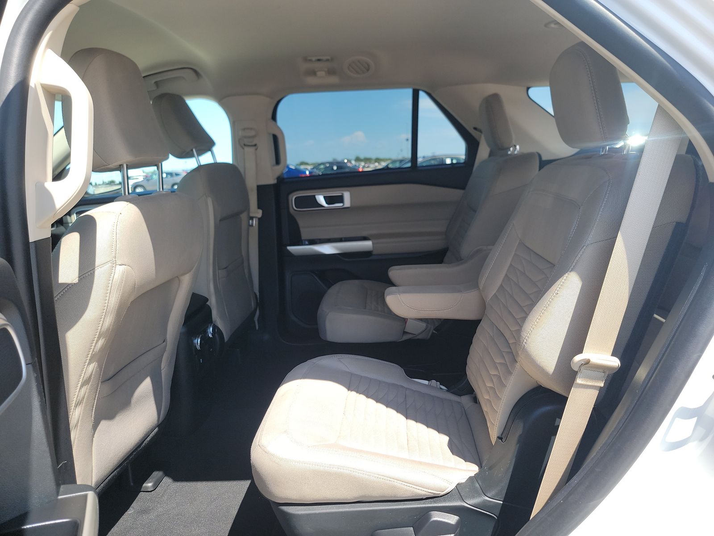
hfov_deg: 71.6
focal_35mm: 24
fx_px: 495
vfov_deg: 56.8
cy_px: 268
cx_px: 357
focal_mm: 6.7
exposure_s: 1/202
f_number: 1.8
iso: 50
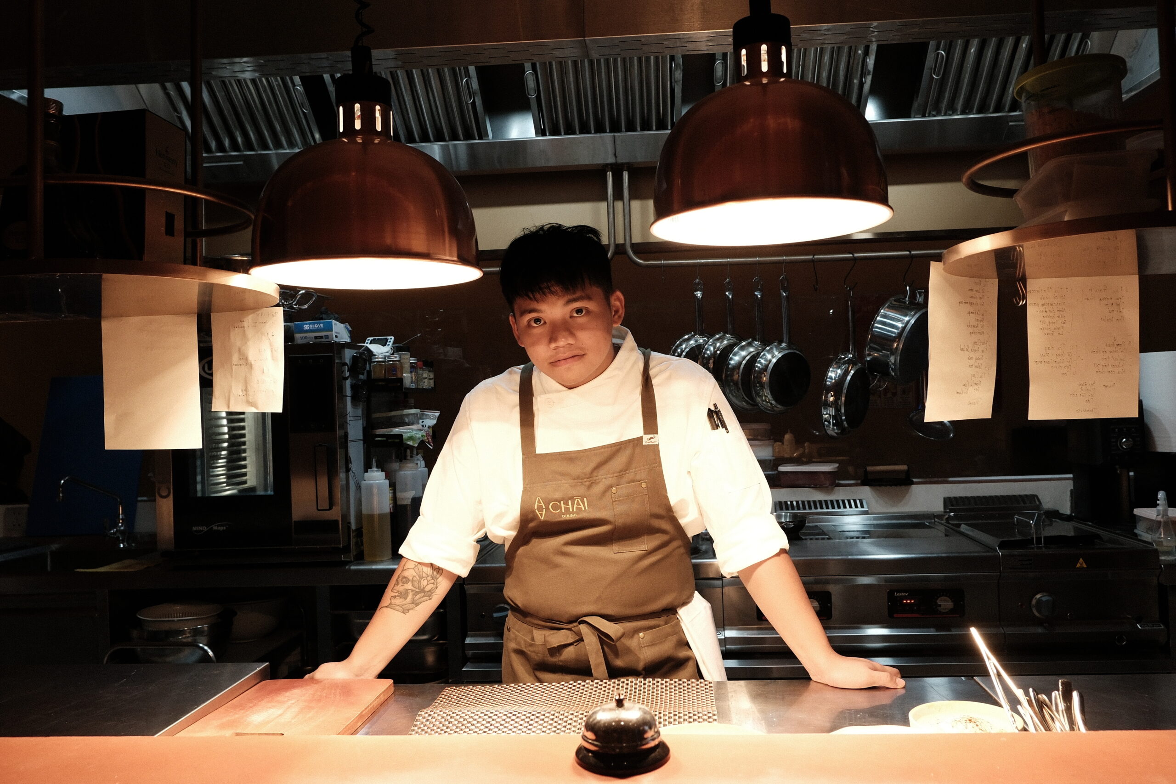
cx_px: 588
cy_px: 392
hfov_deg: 76.1
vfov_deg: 55.1
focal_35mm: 23
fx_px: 751
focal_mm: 15
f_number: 4.5
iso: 1000
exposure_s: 1/100
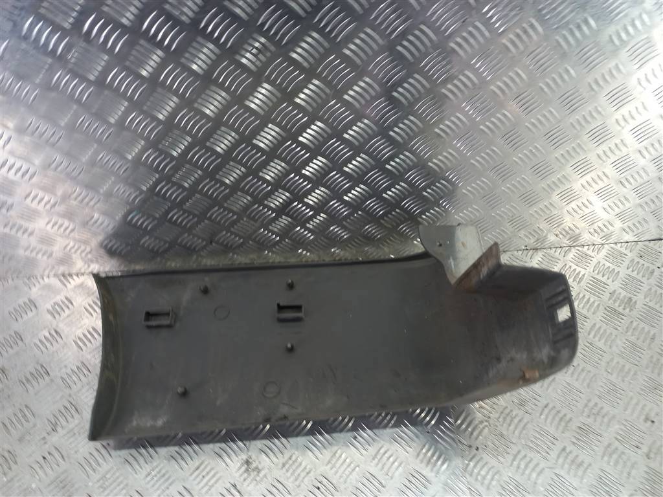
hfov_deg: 69.4
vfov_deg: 54.9
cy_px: 248
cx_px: 332
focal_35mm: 25
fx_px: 479
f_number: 1.8
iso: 80
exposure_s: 1/50
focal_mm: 4.6
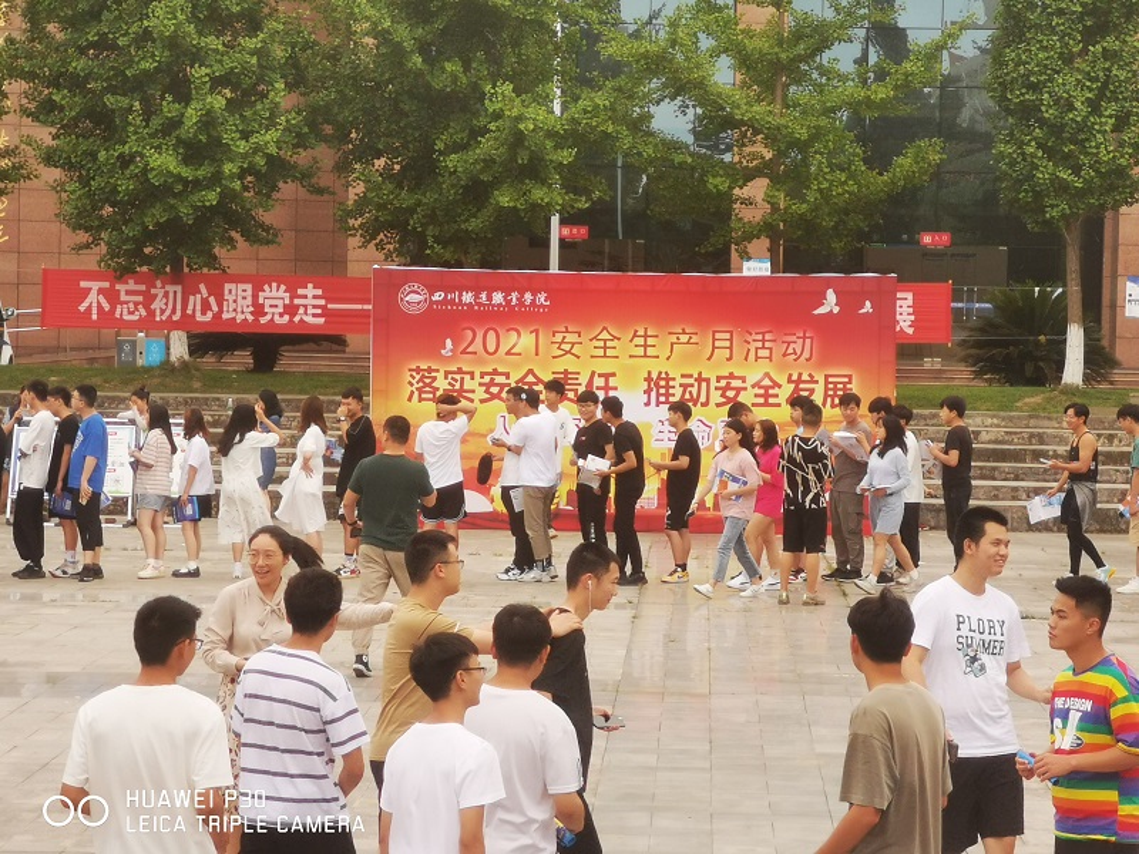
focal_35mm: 135
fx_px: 4442
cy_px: 427
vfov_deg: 11.0
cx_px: 570
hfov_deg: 14.6
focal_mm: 7.48
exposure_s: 1/254
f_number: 2.4
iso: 50
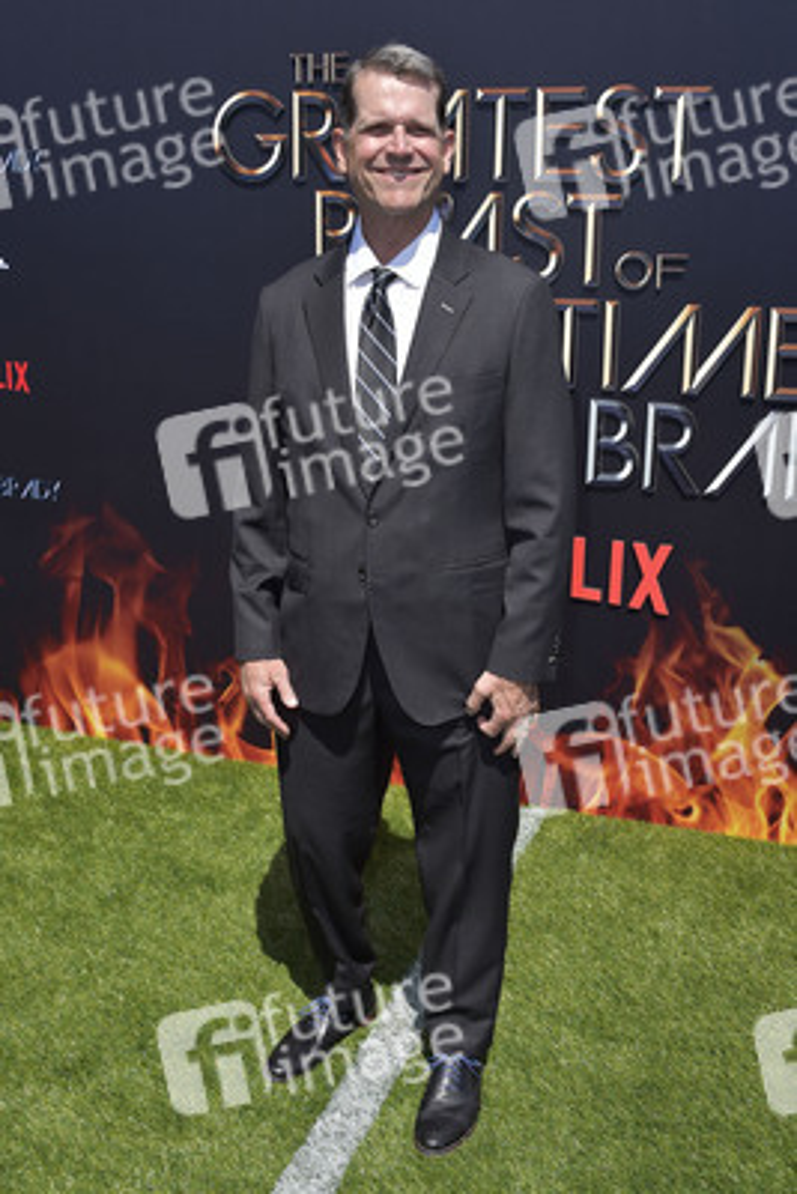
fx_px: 1062
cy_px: 597
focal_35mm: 32
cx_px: 398
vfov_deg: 58.7
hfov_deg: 41.1
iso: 200
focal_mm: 32
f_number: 8
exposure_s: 1/250
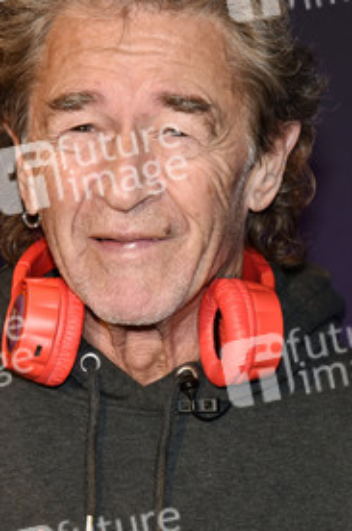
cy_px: 266
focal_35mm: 174
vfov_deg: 11.8
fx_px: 2561
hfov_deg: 7.9
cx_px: 144
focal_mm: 120
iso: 1600
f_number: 6.3
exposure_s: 1/125
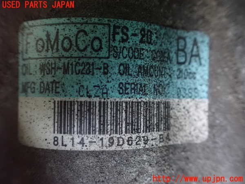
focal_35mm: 30
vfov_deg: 46.8
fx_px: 212
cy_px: 92
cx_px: 122
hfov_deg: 60.0
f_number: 2.3
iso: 1600
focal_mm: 5.4
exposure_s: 1/20
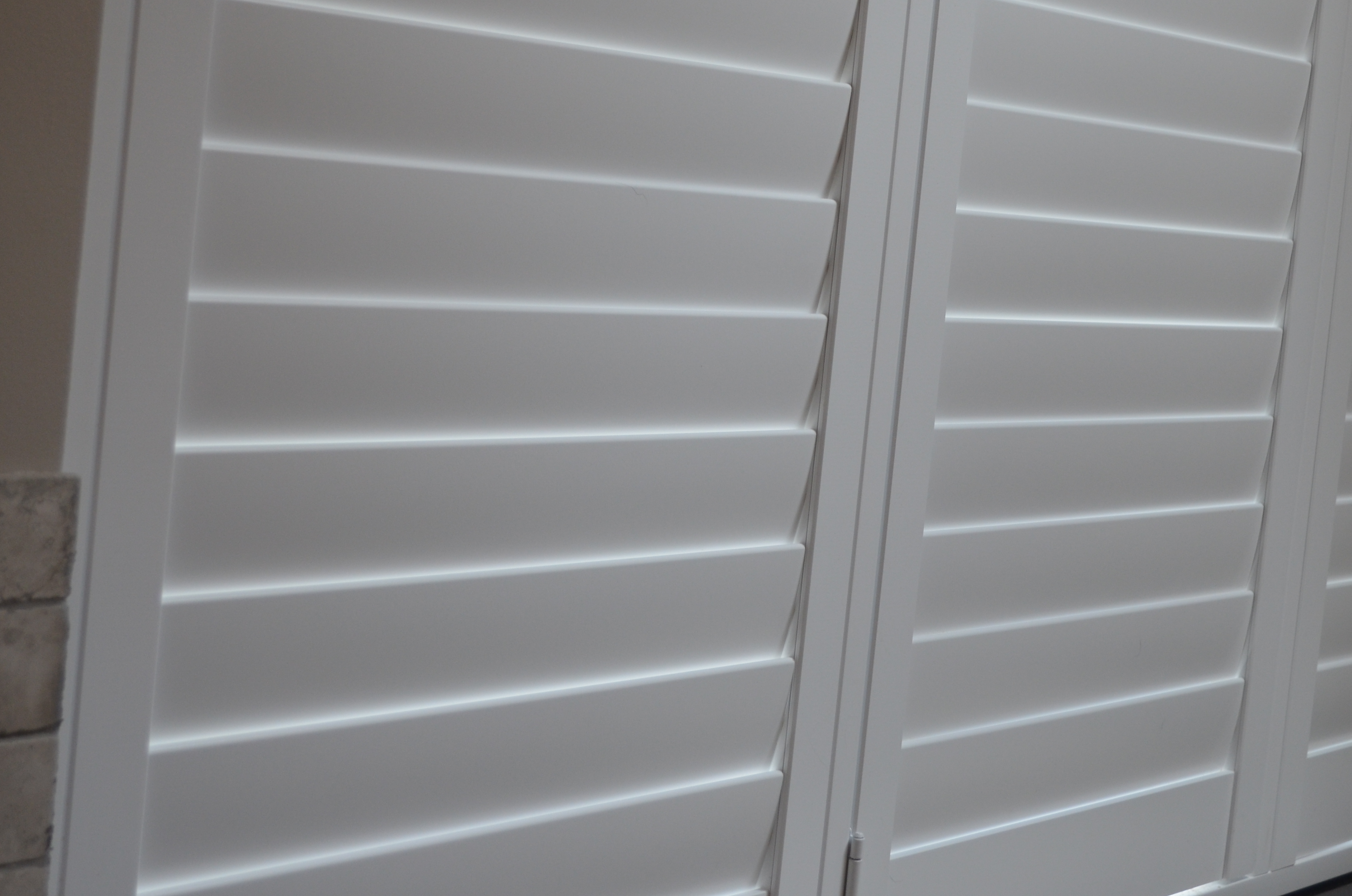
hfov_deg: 28.9
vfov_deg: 19.3
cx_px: 757
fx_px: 2623
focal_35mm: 70
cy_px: 273
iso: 400
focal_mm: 32
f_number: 4.8
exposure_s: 1/100
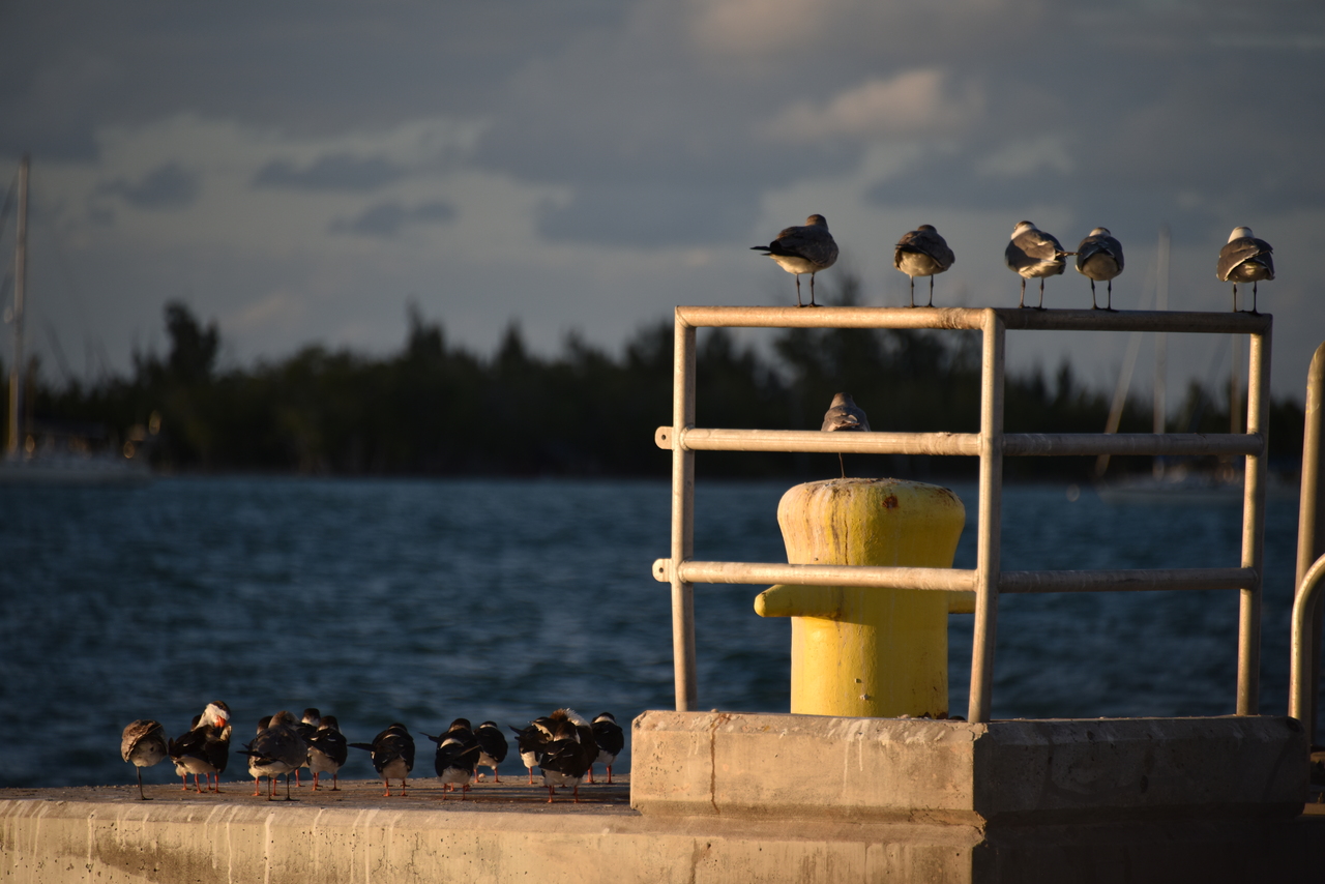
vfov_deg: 4.6
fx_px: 11043
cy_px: 442
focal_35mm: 300
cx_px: 662
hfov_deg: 6.9
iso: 220
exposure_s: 1/640
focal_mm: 300
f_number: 5.6
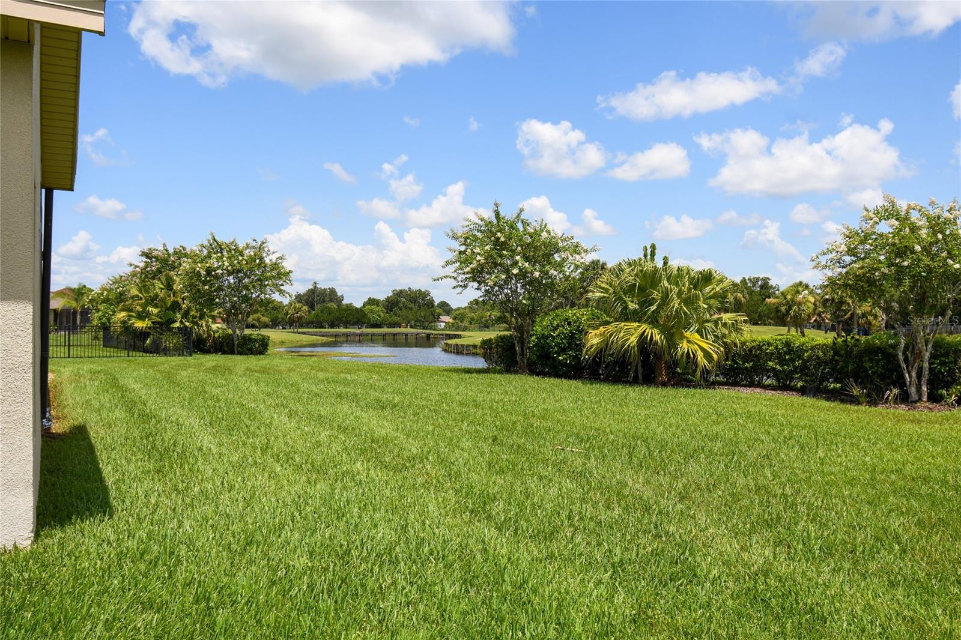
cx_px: 480
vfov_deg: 47.9
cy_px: 320
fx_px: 721
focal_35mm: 27
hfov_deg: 67.4
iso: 100
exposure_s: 1/320
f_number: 7.1
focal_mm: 18
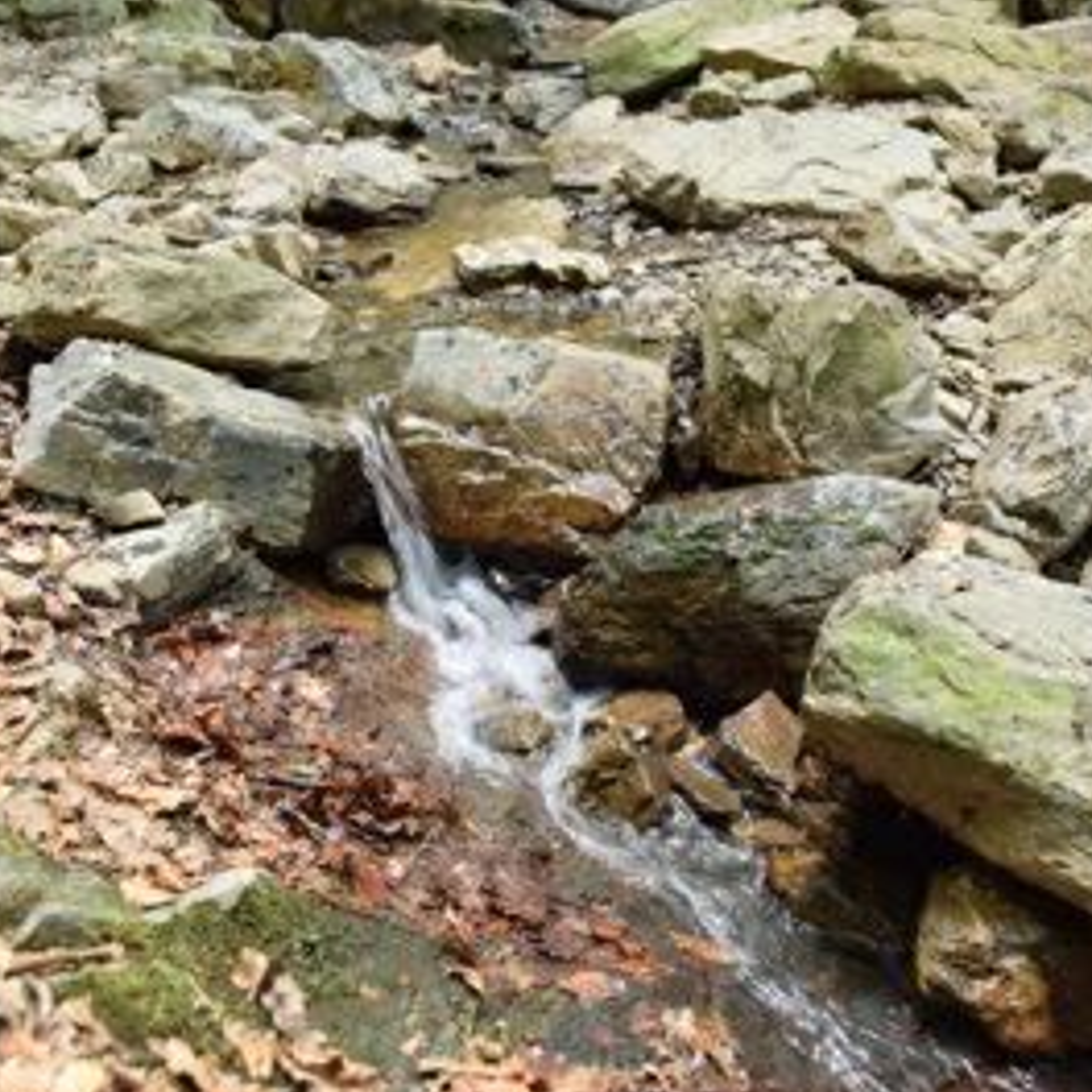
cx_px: 641
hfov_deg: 41.1
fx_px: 1451
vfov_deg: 41.3
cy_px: 548
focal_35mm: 41
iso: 800
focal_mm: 21
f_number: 6.3
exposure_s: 1/25
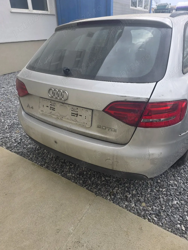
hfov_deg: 58.9
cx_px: 94
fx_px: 167
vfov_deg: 73.9
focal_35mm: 23
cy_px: 125
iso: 40
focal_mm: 6.3
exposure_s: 1/370
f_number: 1.7
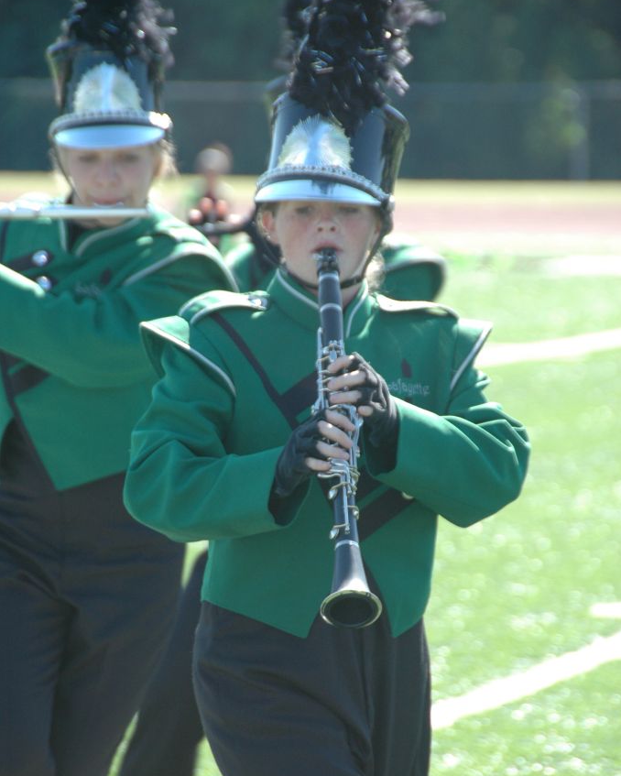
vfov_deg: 5.7
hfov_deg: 4.6
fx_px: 7808
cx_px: 310
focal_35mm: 340
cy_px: 461
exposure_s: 1/250
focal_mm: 200
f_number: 5.6
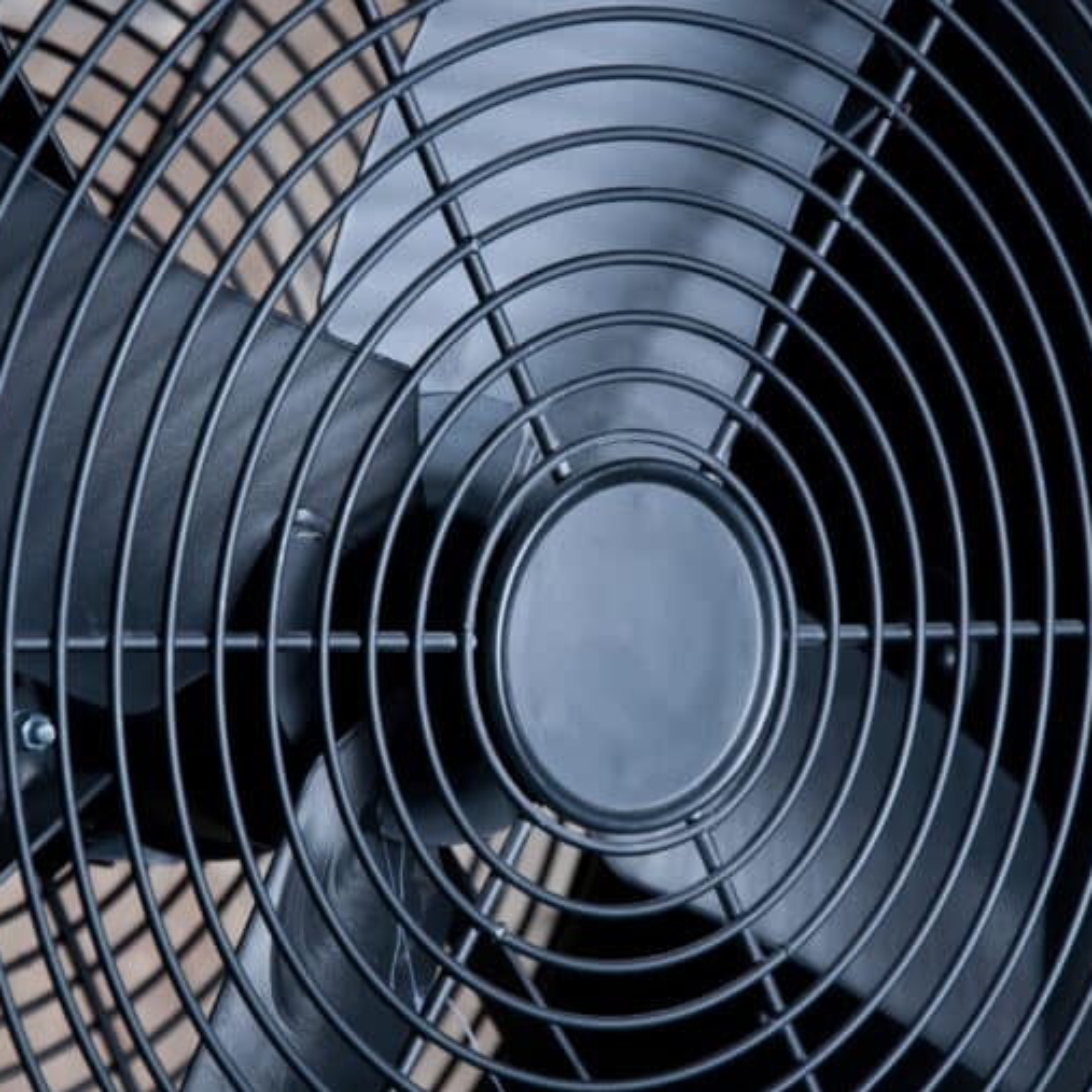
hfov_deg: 8.6
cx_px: 495
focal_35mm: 203
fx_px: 7232
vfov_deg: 8.6
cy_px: 547
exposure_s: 1/100
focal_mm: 105
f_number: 8
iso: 200
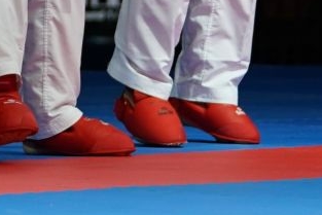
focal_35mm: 719
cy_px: -277
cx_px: -220
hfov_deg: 2.9
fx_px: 6434
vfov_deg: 1.9
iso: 640
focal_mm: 125
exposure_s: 1/500
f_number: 2.8
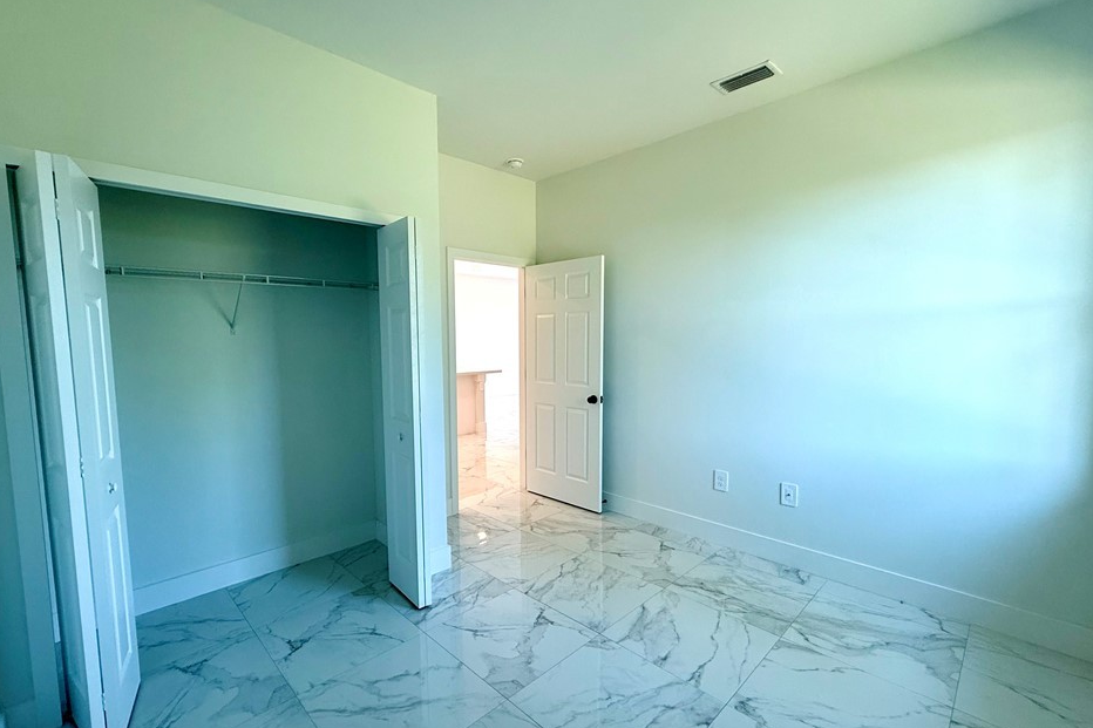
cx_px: 512
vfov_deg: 73.7
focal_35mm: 16
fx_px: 486
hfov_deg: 96.6
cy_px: 377
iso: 100
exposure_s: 1/99
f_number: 2.2
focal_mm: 2.22
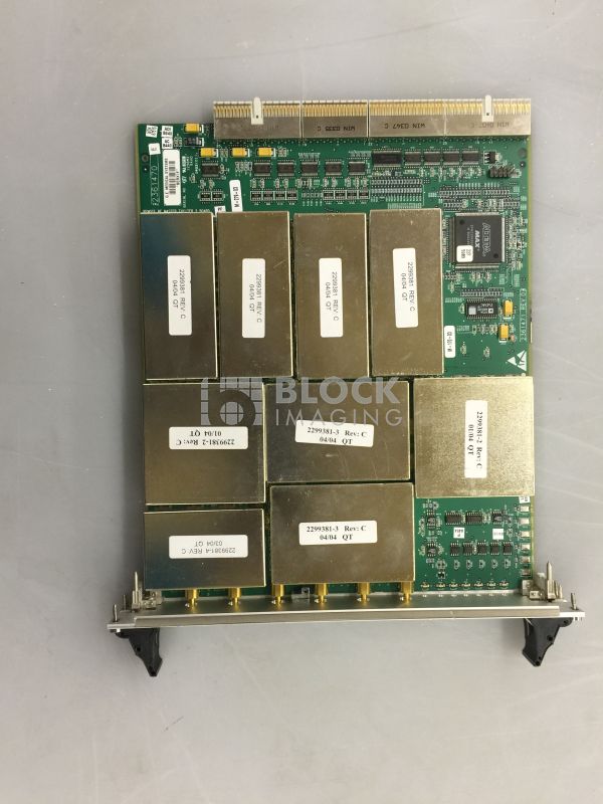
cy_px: 402
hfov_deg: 48.2
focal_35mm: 29
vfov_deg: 61.7
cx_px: 302
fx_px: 674
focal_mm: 4.15
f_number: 2.2
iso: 50
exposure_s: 1/30
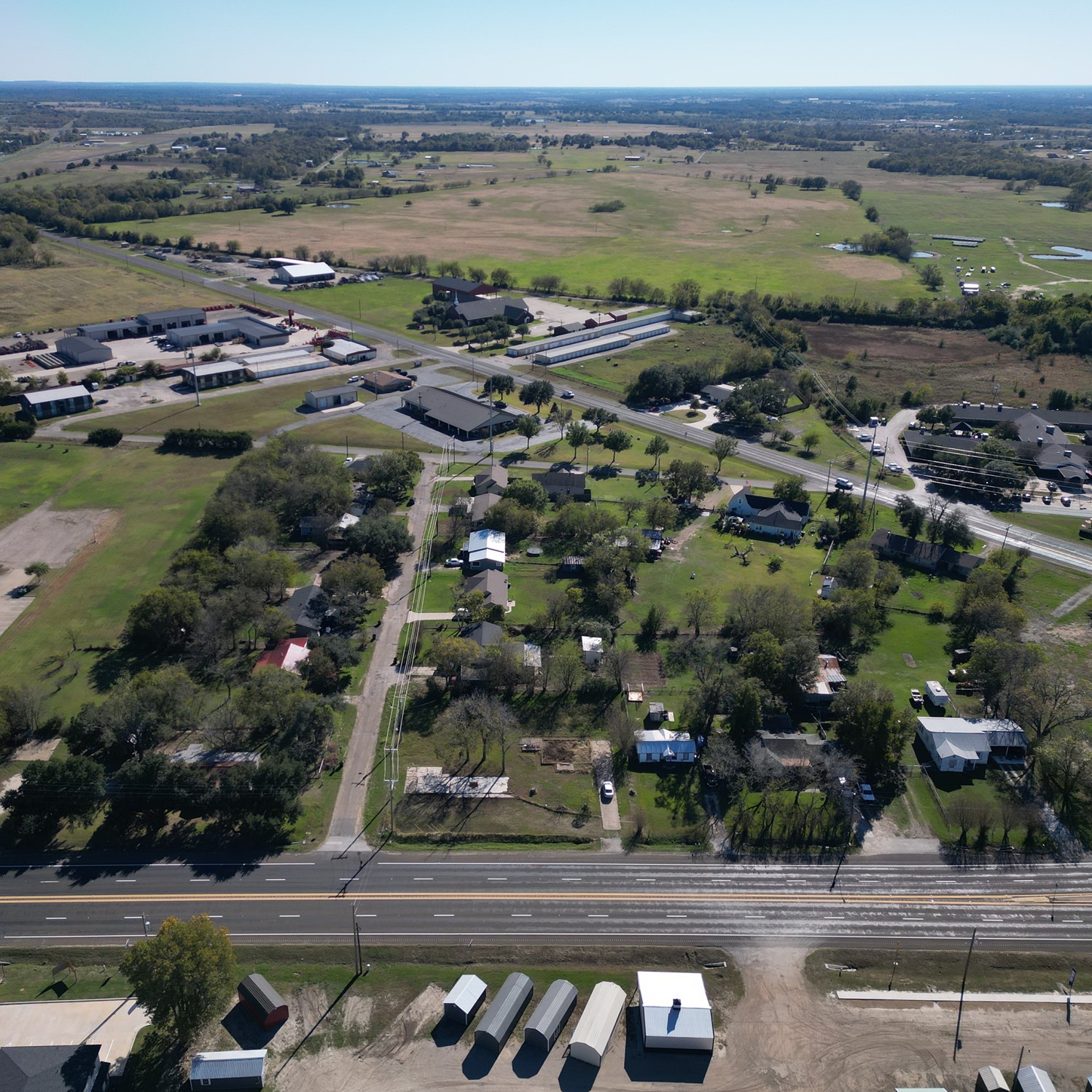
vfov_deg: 55.6
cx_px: 502
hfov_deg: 55.6
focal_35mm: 29
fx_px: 1035
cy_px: 552
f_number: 1.7
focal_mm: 6.72
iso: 140
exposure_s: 1/4000
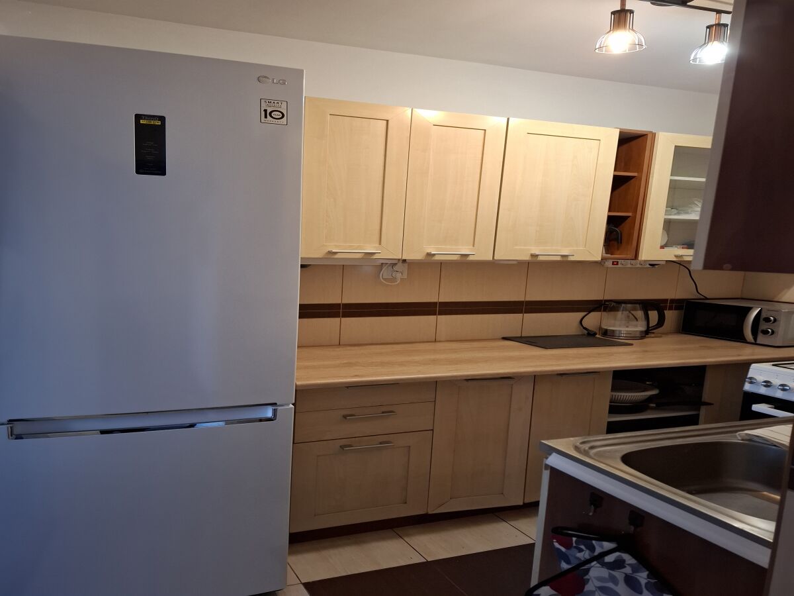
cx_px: 397
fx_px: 528
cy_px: 298
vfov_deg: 58.9
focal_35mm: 23
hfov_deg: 73.9
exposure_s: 1/50
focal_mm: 5.54
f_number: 1.8
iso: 250
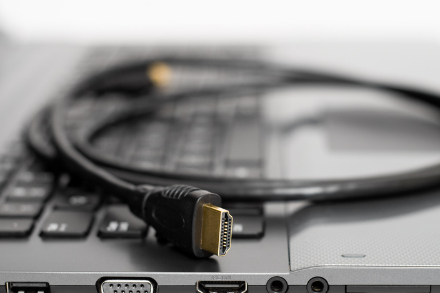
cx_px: 209
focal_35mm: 80
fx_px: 977
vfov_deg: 17.1
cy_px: 154
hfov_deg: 25.4
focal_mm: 50
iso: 160
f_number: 3.2
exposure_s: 1/80
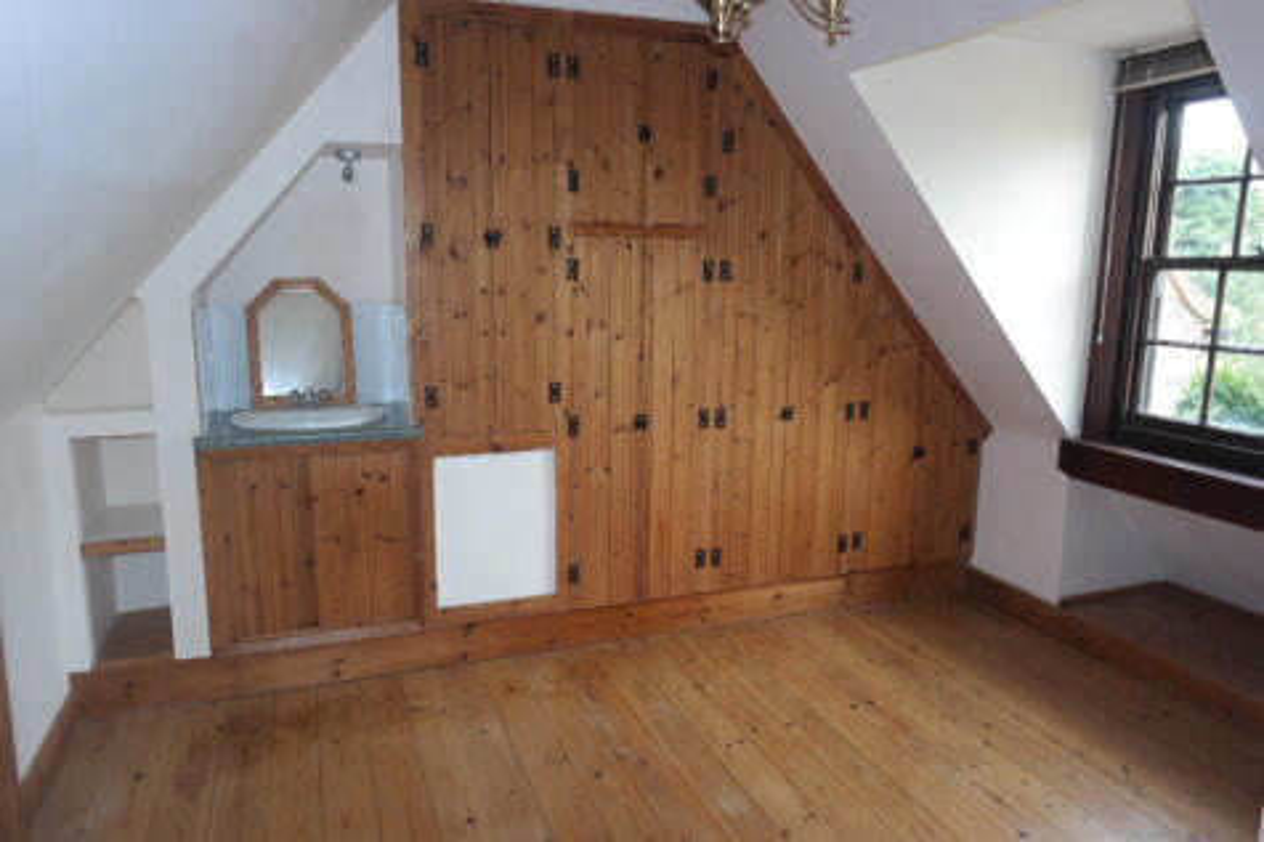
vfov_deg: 53.1
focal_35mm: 24
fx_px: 842
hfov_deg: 73.8
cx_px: 632
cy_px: 421
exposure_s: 1/50
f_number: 2.4
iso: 200
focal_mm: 16
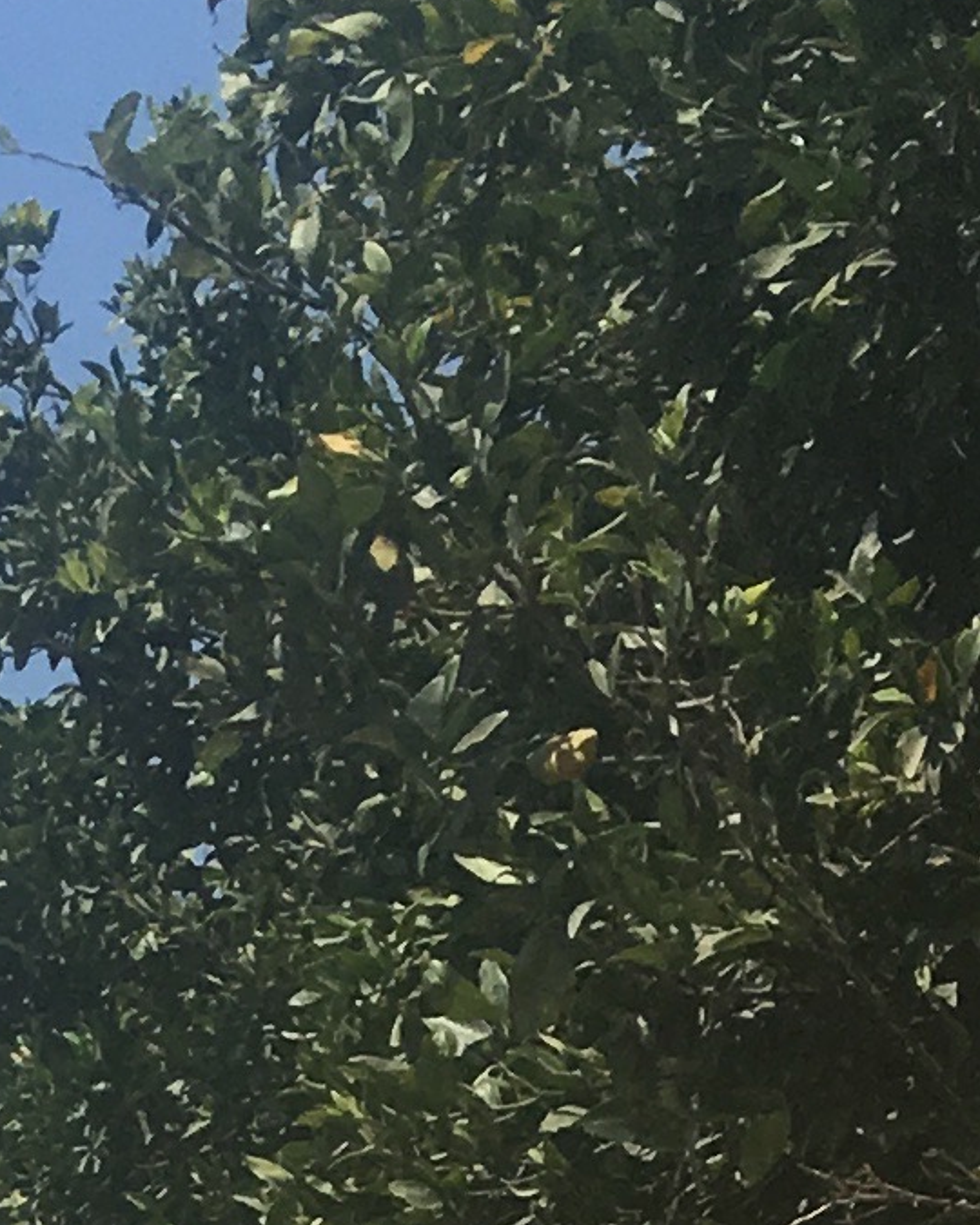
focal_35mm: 169
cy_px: 3370
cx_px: -49
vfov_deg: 9.5
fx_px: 6127
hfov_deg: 9.1
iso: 25
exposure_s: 1/1923
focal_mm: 4.15
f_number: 2.2
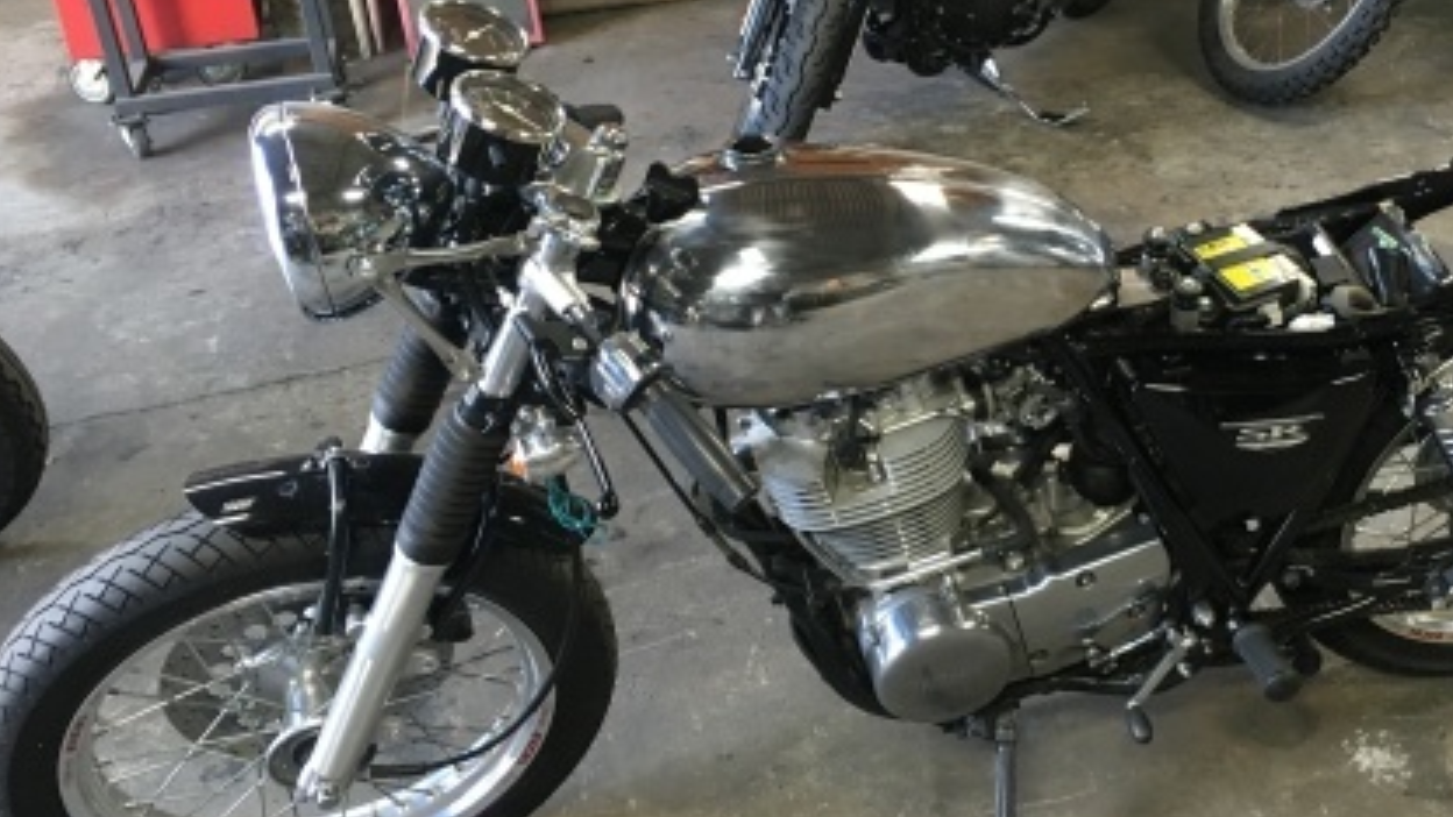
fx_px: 1695
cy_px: 300
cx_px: 947
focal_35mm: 44
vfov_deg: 27.0
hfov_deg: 45.8
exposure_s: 1/30
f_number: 2.2
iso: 125
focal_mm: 4.15
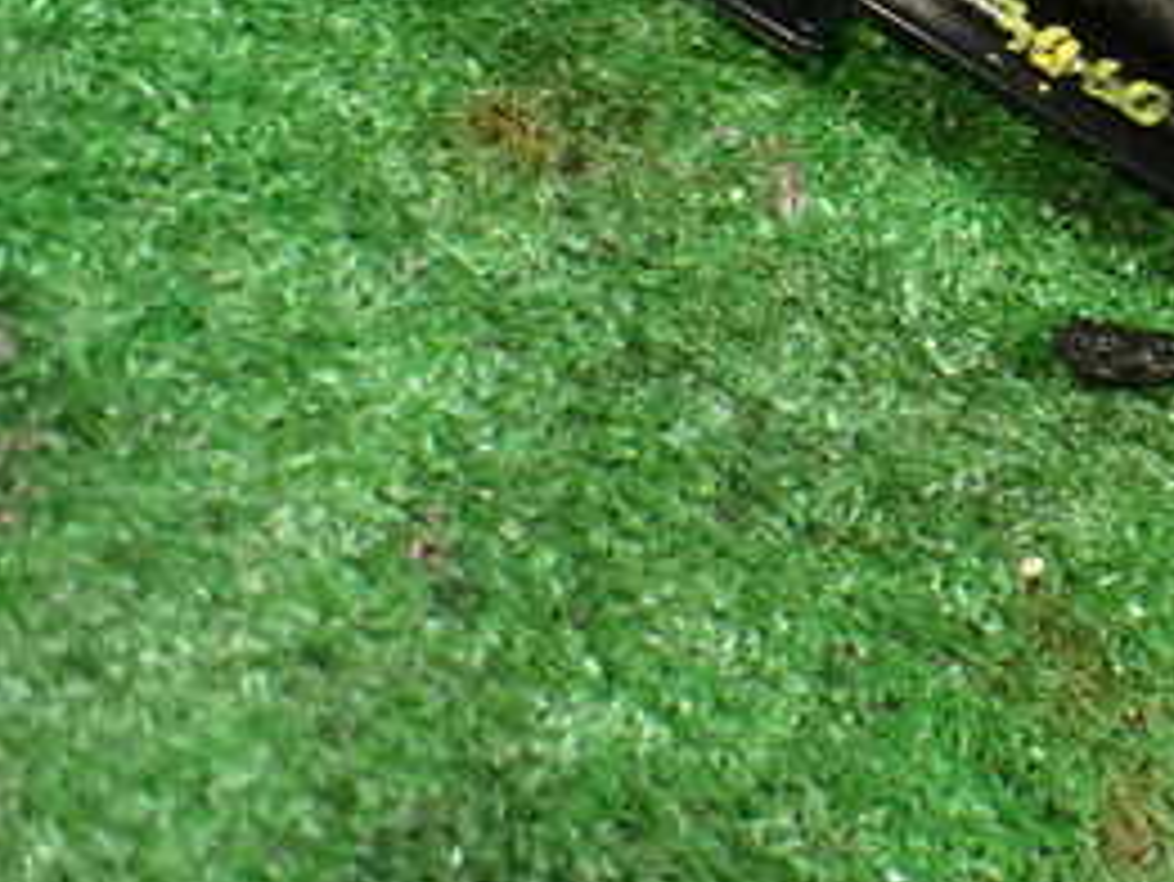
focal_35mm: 69
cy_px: -14
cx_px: 1273
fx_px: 2341
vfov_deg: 20.6
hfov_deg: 26.1
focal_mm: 5.4
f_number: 2.3
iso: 800
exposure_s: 1/80
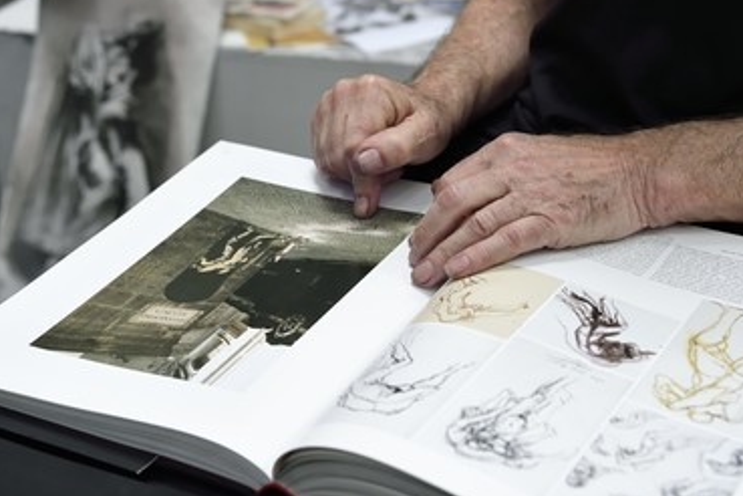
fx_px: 1362
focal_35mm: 66
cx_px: 385
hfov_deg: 30.5
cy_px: 222
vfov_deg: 20.6
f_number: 6.3
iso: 800
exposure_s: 1/125
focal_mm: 58
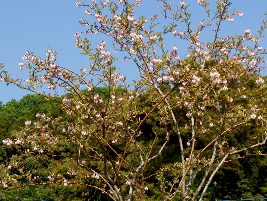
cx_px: 134
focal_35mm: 57
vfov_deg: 25.7
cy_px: 100
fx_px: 440
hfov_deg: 33.7
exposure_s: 1/500
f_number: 4.5
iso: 80
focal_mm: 10
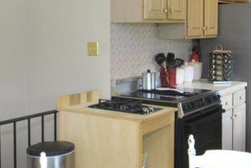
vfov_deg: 24.1
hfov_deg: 35.4
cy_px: 47
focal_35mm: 56
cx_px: 95
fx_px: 391
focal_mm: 10
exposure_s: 1/60
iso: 400
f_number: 4
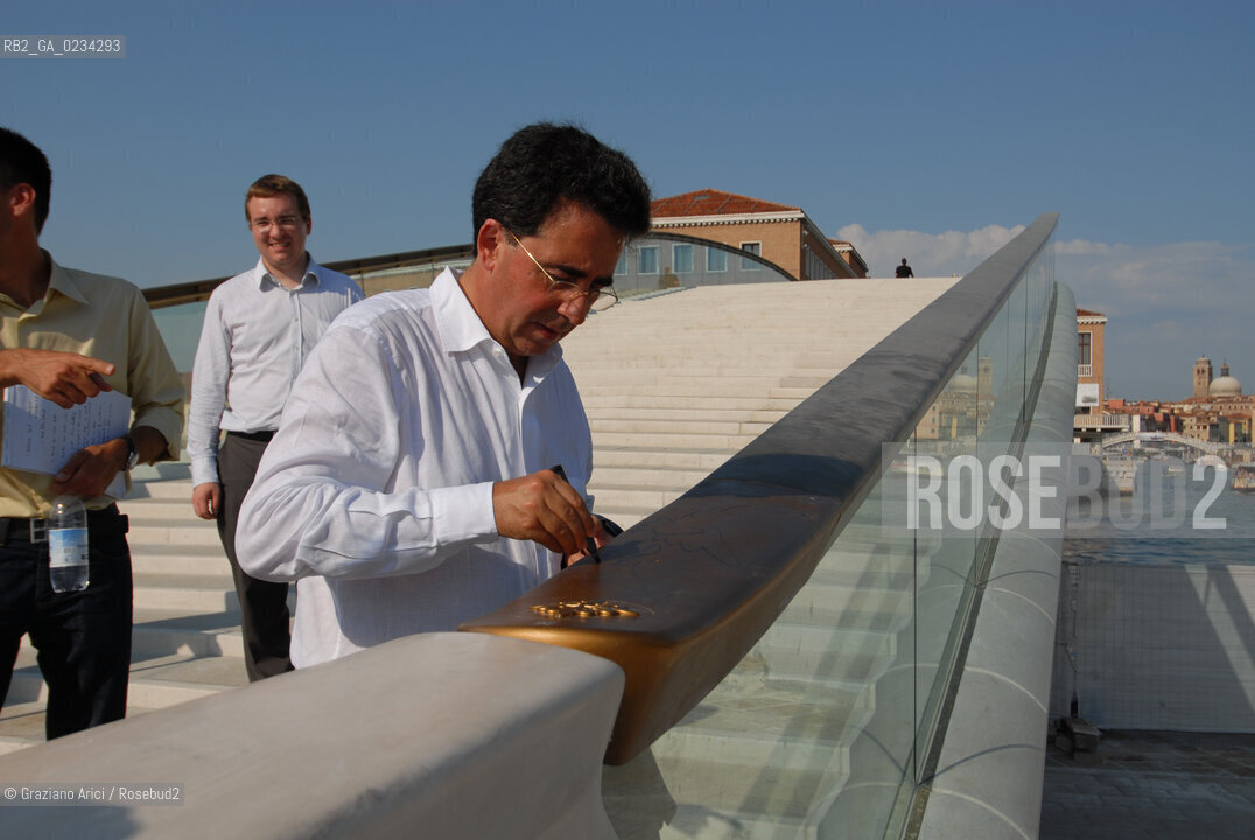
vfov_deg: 37.0
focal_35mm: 36
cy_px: 420
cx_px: 628
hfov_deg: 53.1
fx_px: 1256
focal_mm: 24
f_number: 5.6
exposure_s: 1/800
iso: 100
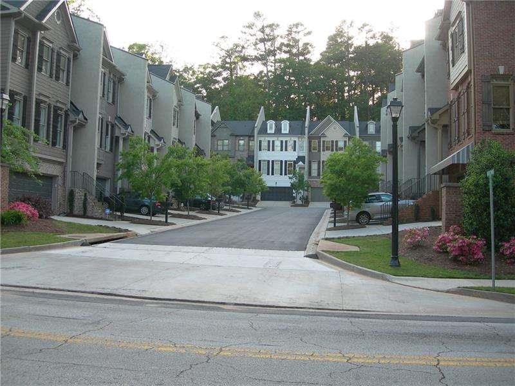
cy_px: 193
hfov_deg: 49.0
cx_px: 258
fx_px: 565
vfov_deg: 37.7
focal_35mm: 38
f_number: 2.8
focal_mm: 7.8
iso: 50
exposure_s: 1/140
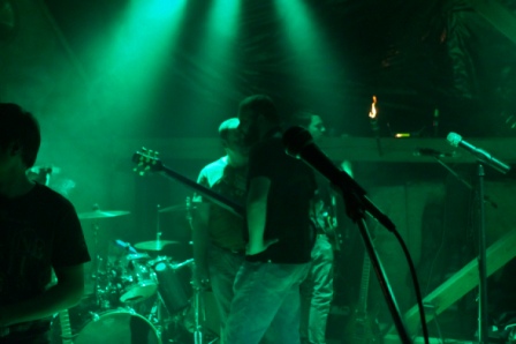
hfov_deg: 43.6
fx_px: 645
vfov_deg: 29.8
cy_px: 172
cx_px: 258
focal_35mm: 45
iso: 3200
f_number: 4.5
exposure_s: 1/40
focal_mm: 30
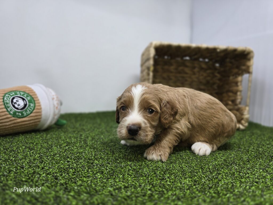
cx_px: 136
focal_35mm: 23
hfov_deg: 73.9
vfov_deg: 58.9
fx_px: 181
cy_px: 102
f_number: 1.7
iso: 40
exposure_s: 1/120
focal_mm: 6.3
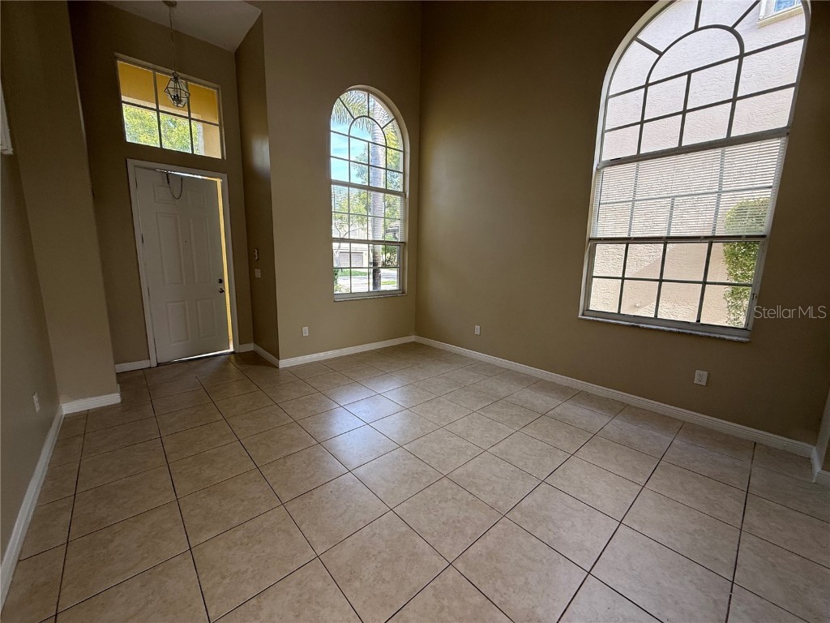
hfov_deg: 102.1
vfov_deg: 85.7
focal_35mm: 14
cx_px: 415
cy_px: 312
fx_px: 336
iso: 64
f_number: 2.2
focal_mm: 2.22
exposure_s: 1/135
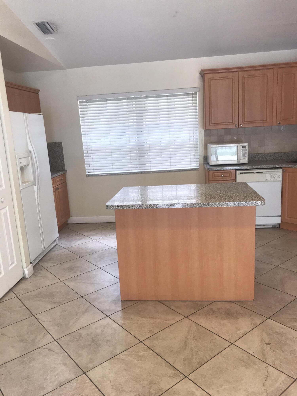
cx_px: 148
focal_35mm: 28
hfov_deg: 49.7
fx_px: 320
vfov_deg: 63.4
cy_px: 198
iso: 20
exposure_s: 1/61
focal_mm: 3.99
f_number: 1.8
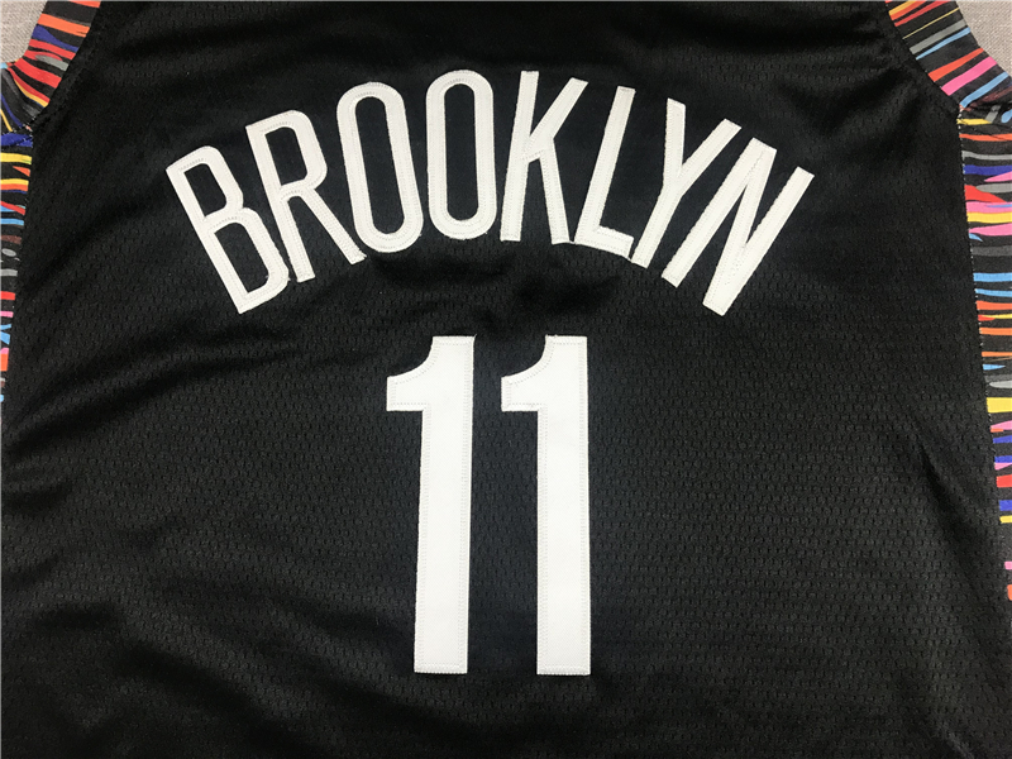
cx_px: 506
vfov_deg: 49.7
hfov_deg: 63.4
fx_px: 819
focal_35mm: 28
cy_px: 380
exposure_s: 1/33
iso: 25
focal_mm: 3.99
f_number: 1.8
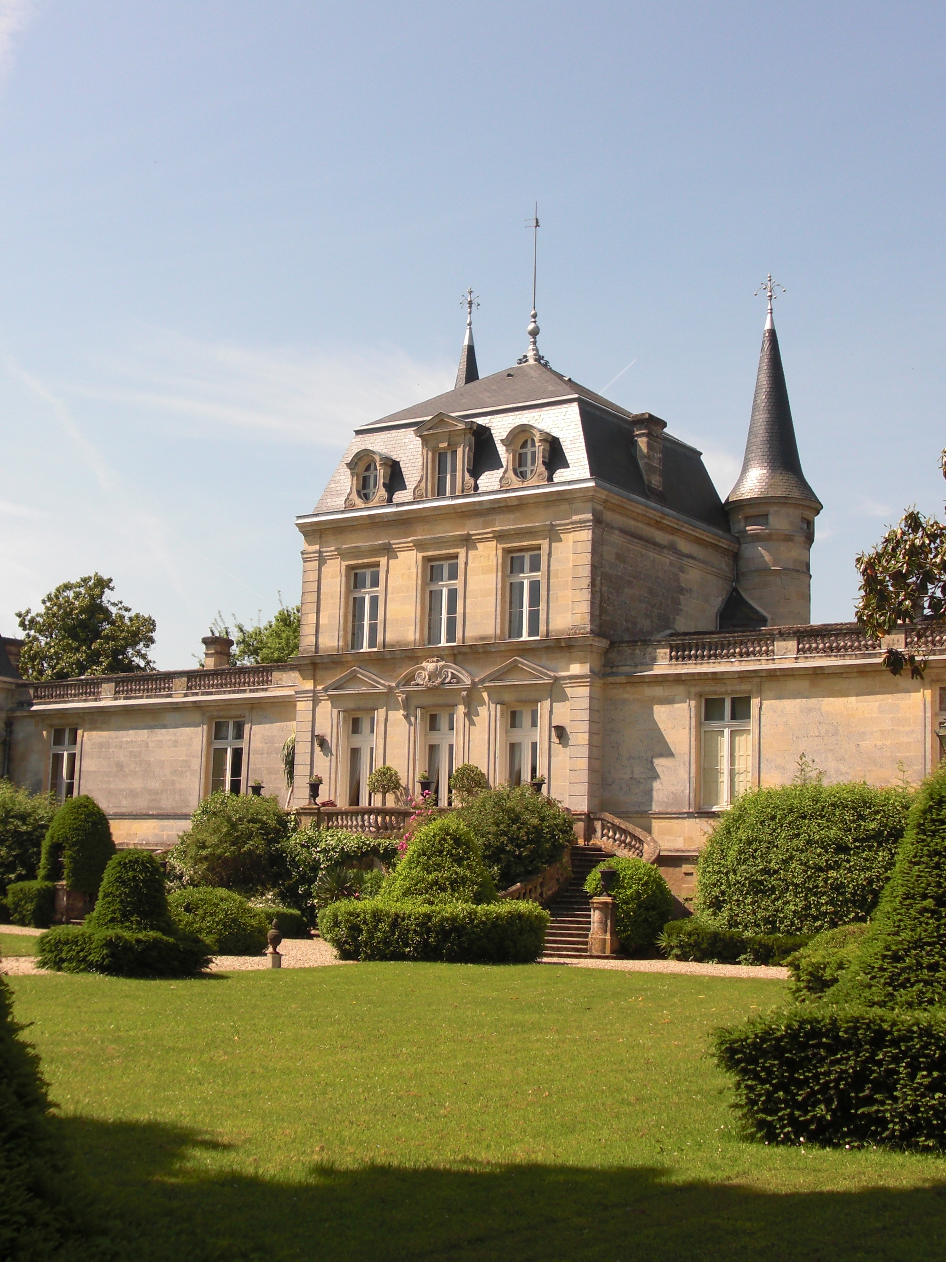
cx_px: 433
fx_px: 1785
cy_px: 631
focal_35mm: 49
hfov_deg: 29.7
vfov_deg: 38.9
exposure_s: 1/1000
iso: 50
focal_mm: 6.3
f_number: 2.8
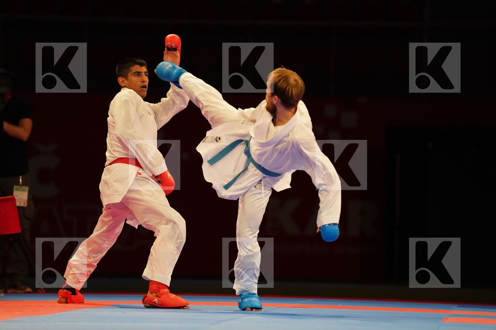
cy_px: 165
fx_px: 2755
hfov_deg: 10.3
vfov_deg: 6.9
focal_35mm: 200
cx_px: 248
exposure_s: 1/1000
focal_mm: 200
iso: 3200
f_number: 2.8
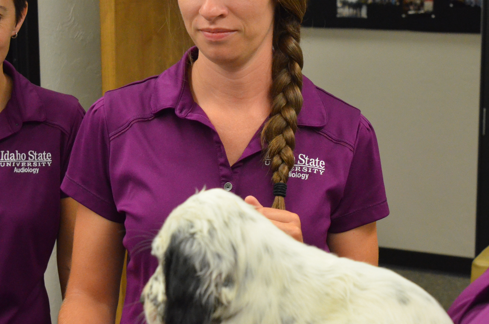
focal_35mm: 79
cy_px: 133
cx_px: 306
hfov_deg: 25.7
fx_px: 1068
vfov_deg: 17.2
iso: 3200
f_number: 6.3
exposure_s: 1/160
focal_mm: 35
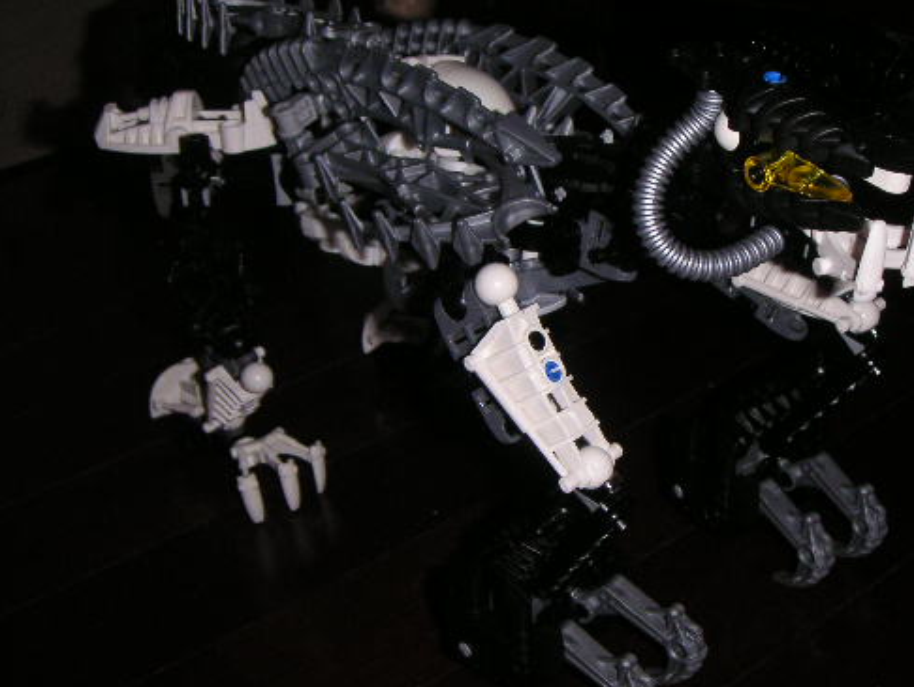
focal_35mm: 50
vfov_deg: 29.1
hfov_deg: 37.9
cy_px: 328
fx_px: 1321
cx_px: 570
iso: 160
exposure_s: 1/45
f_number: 6.7
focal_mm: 6
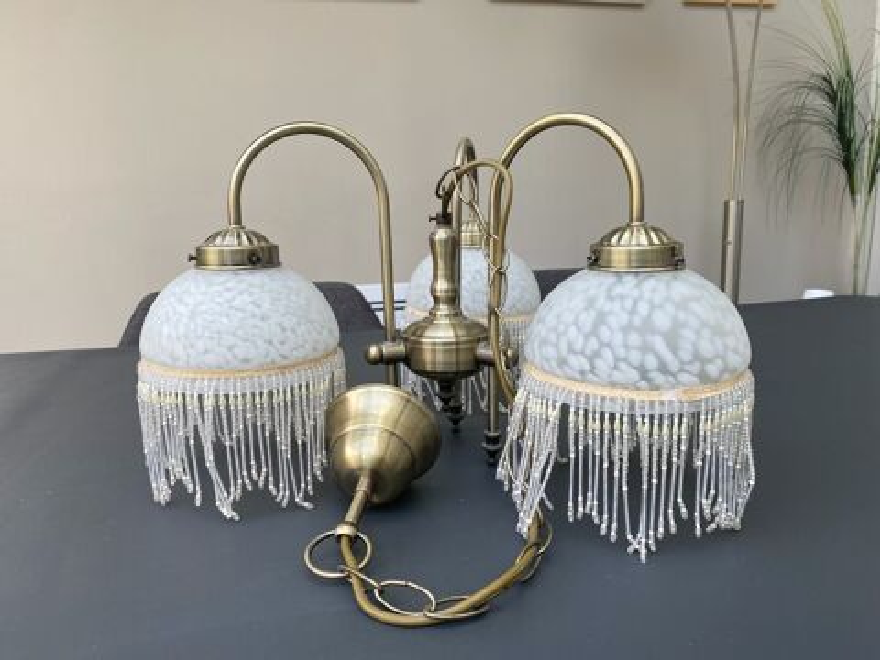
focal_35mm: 26
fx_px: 661
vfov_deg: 53.1
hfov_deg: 67.3
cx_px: 440
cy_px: 330
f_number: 1.8
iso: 40
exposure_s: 1/121
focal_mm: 4.25
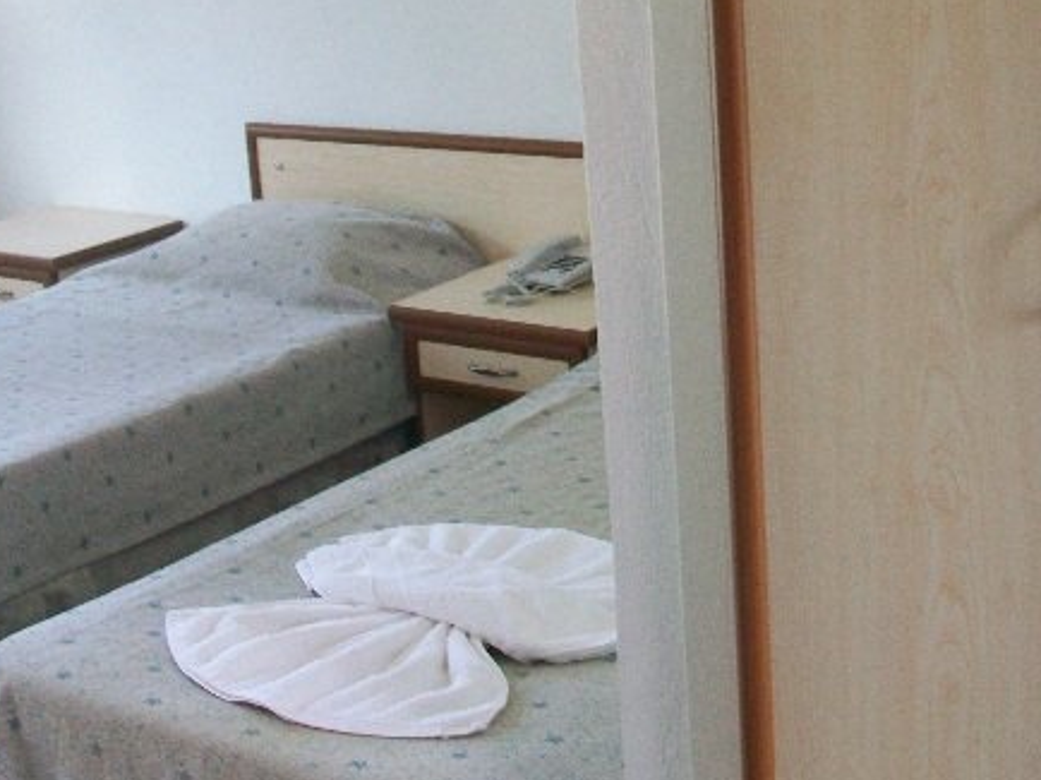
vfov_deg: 24.2
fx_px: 1773
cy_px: 96
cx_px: 583
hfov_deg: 32.7
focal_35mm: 59
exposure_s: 1/30
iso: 120
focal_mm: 5.7
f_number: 2.8
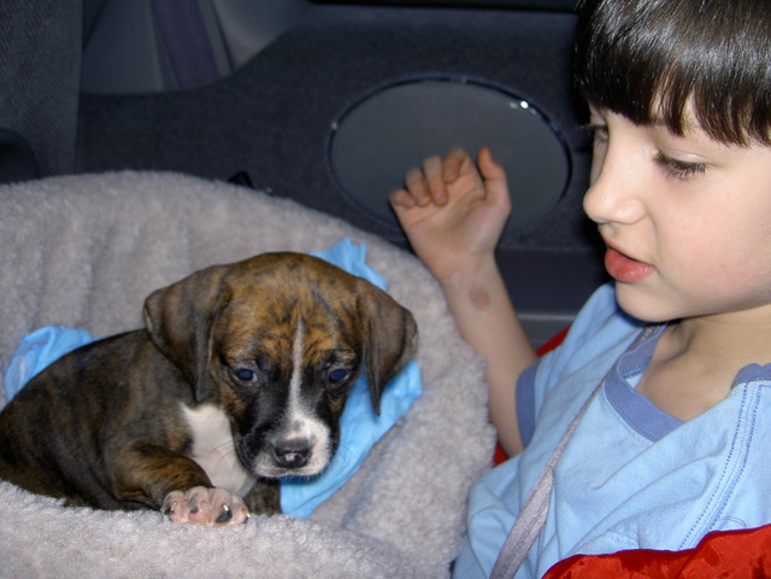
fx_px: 869
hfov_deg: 47.9
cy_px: 290
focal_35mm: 39
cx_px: 386
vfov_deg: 36.8
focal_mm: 8
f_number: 2.8
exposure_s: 1/60
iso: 100
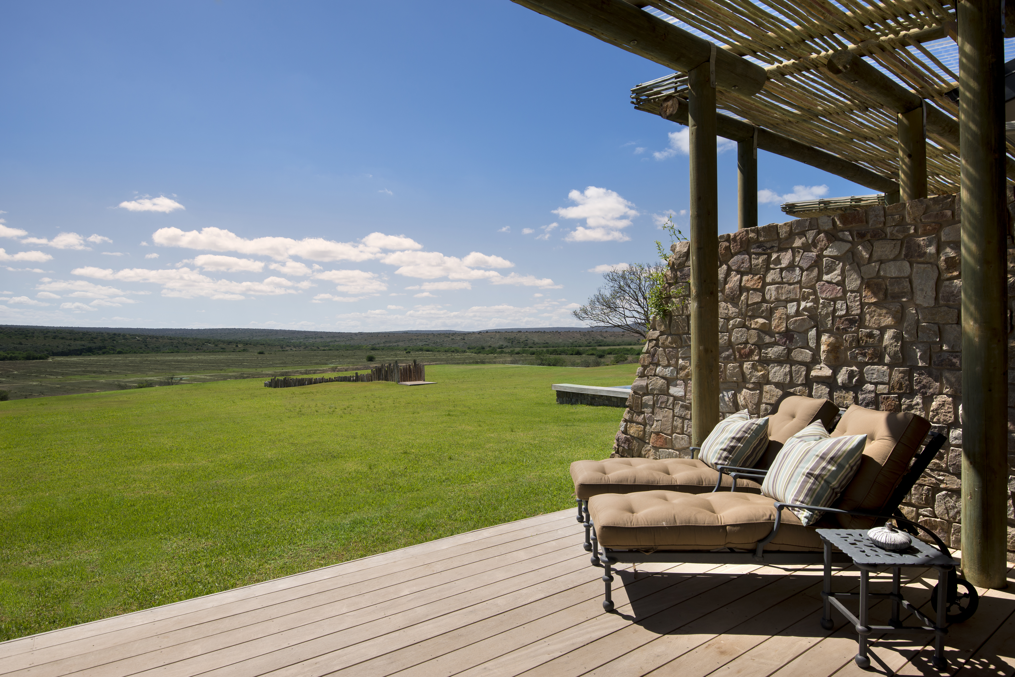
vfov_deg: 62.0
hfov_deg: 84.0
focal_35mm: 20
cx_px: 508
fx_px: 564
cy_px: 338
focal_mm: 20
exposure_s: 1/350
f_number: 9.5
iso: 200
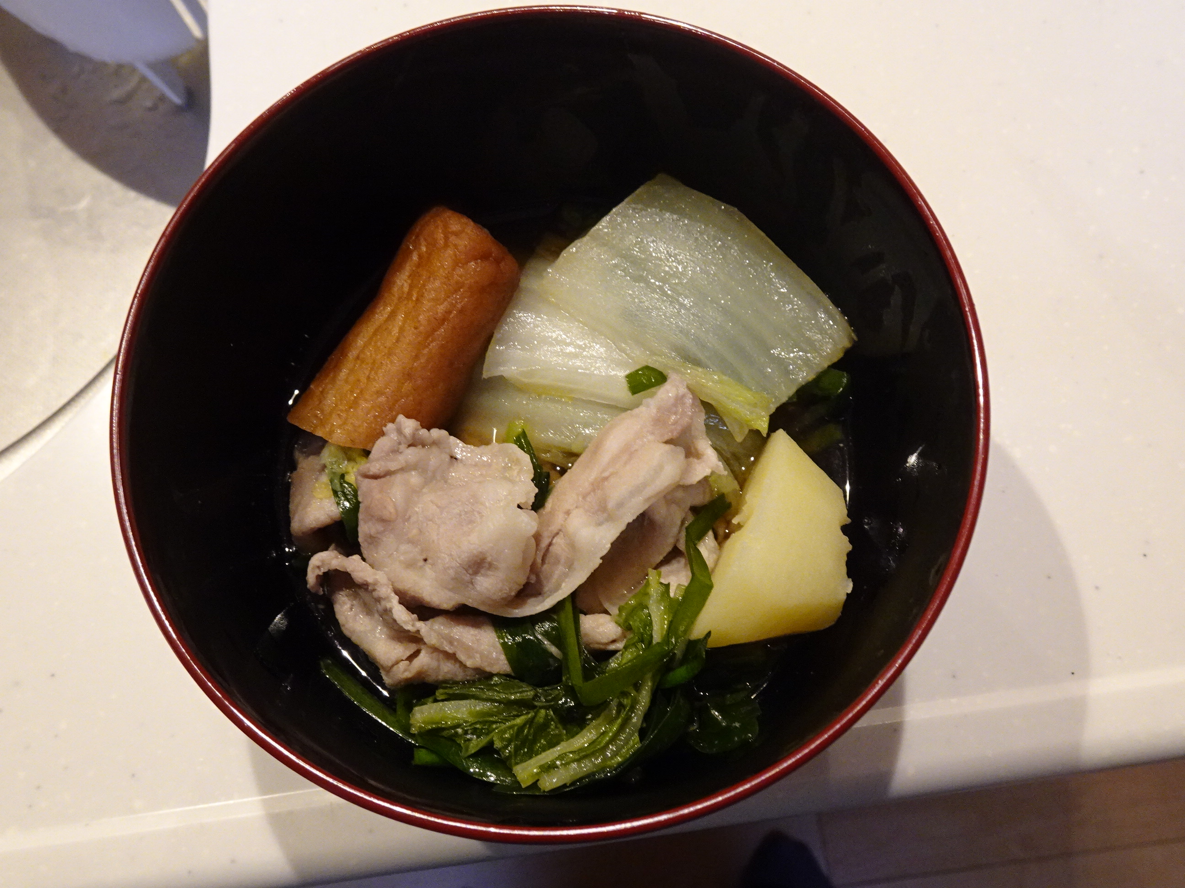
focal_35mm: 30
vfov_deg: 46.8
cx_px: 592
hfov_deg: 60.0
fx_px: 1027
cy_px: 444
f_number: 4
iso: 500
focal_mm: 5.11
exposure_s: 1/30
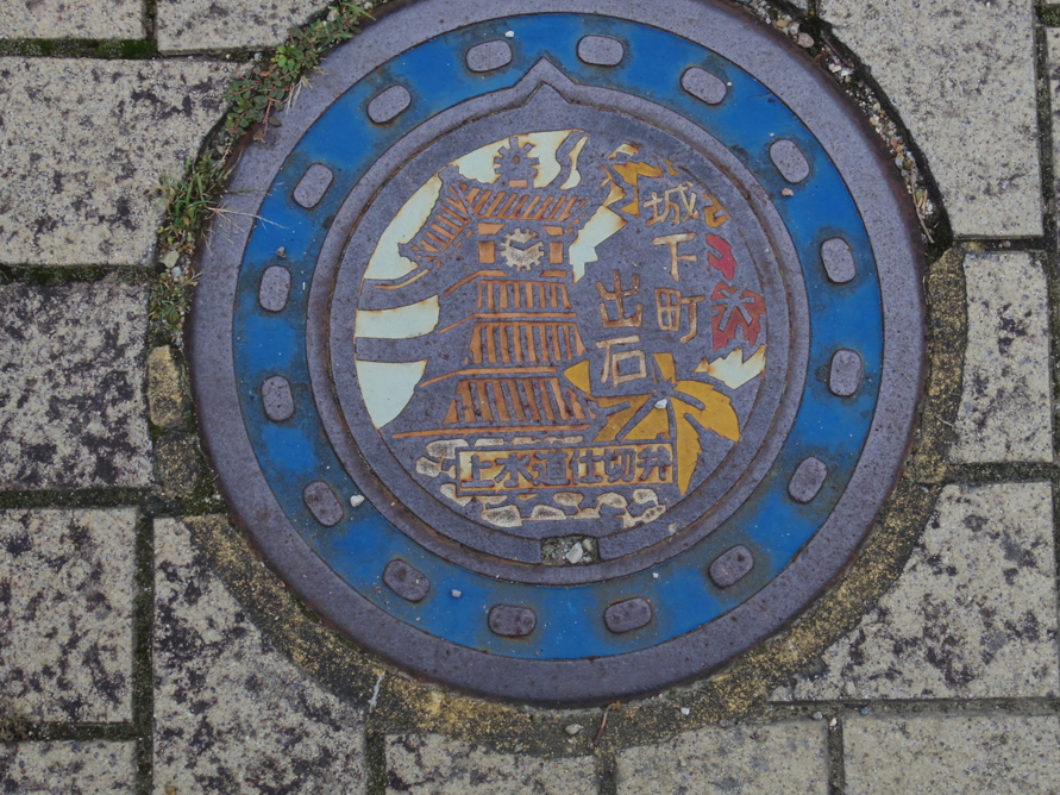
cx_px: 594
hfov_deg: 35.5
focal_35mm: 54
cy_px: 353
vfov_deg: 27.0
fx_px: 1653
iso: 200
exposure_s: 1/60
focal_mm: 8.5
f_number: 7.1
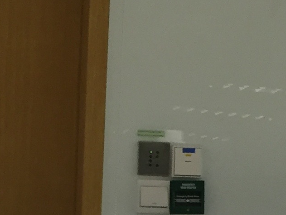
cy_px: 364
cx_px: 68
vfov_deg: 9.5
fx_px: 1239
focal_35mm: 150
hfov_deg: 13.1
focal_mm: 4.15
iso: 125
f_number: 2.2
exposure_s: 1/33
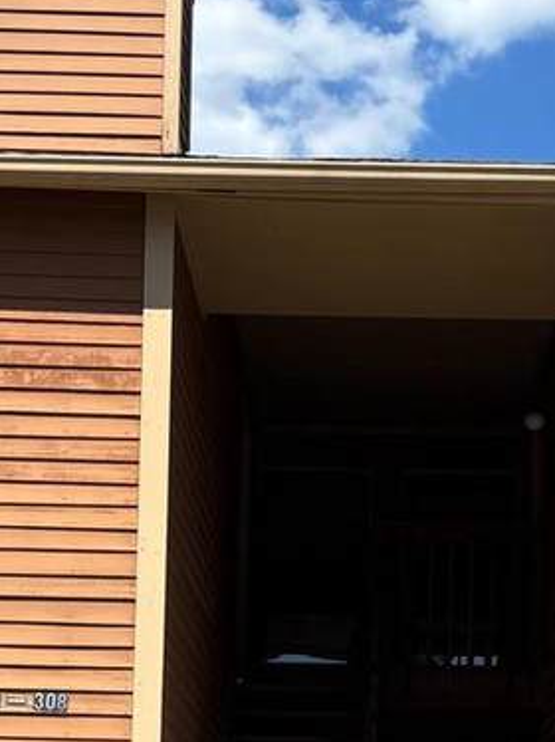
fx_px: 1905
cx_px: 347
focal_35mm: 89
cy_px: 718
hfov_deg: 16.6
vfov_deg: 21.4
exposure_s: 1/2513
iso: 50
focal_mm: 5.96
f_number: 1.6
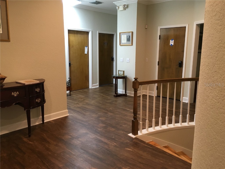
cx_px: 112
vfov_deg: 48.2
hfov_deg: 61.7
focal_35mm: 29
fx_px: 188
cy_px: 84
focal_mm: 4.15
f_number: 2.2
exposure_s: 1/30
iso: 100
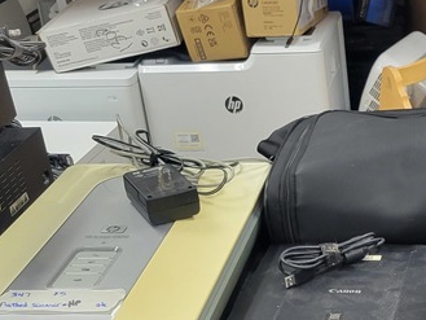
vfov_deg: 17.9
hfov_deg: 22.7
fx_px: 997
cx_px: 470
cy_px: 299
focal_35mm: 81
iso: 200
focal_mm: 5.4
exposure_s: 1/40
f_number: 1.8
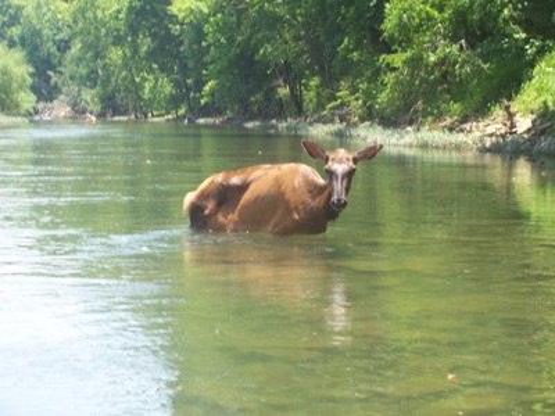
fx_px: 1635
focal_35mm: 102
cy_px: 208
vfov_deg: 14.5
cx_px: 278
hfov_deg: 19.3
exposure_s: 1/180
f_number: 4.6
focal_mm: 16.8
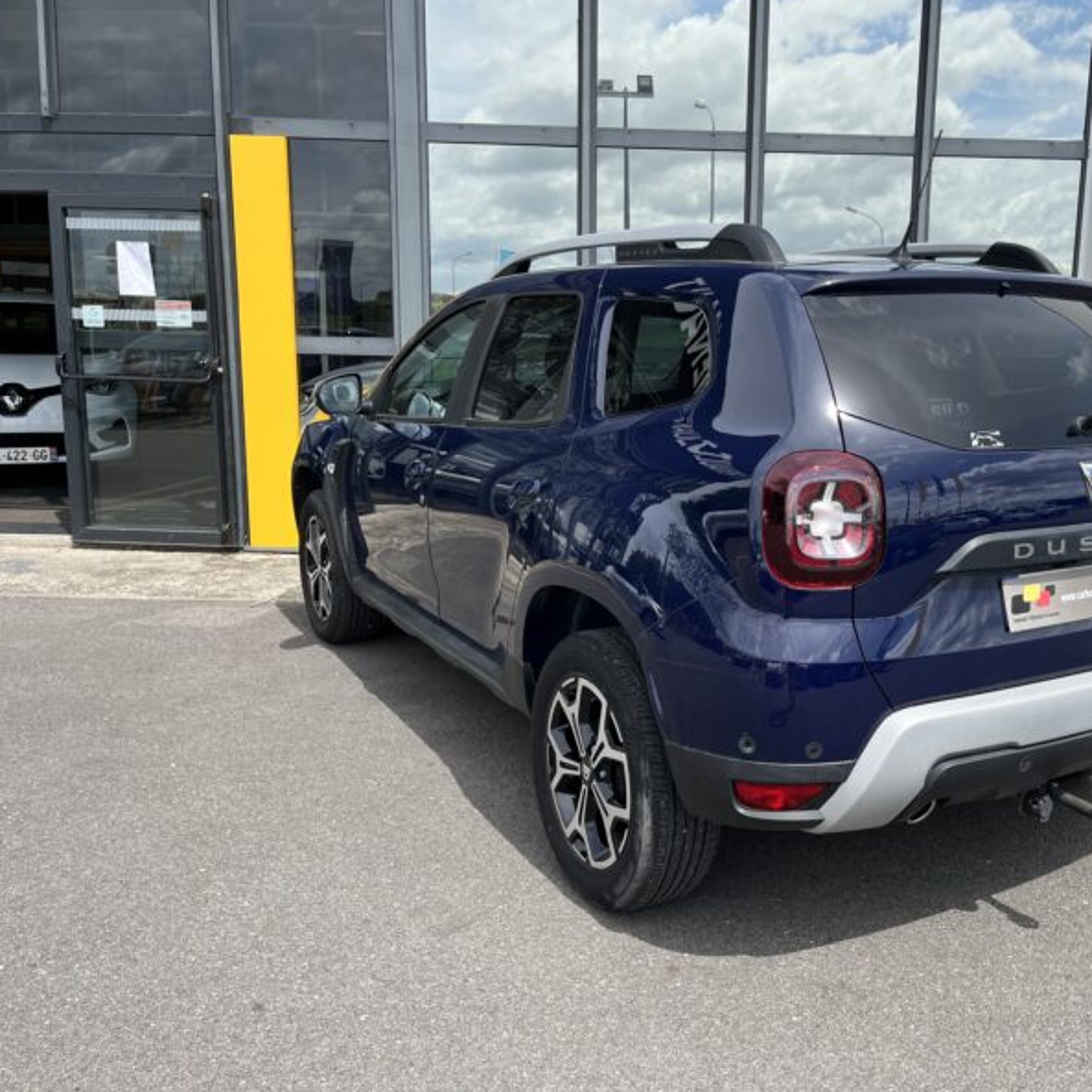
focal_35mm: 31
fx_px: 1106
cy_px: 545
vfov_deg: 52.5
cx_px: 722
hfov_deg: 51.6
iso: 50
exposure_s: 1/2358
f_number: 1.6
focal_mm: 5.1
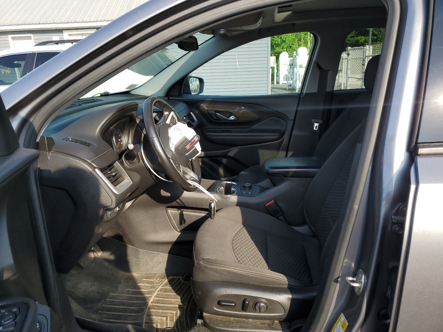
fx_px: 333
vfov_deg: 53.1
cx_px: 222
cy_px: 166
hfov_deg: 67.3
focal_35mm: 26
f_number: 1.5
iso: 50
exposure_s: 1/1111
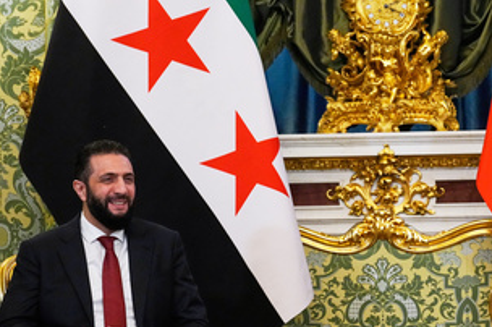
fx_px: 2184
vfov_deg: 8.6
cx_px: 390
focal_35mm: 160
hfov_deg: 12.8
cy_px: 211
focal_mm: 95
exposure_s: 1/400
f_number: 5
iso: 6400
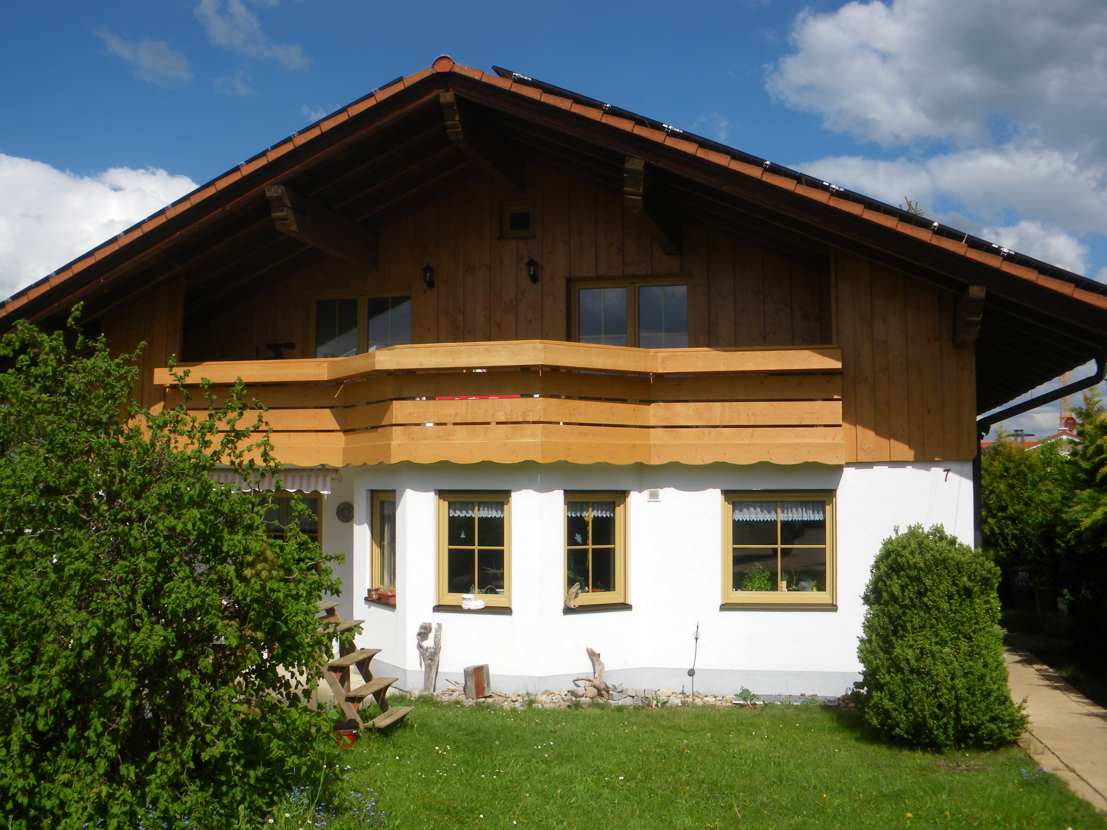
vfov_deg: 39.7
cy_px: 415
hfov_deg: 51.4
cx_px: 554
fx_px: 1151
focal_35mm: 36
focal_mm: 6.3
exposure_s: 1/400
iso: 64
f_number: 5.4
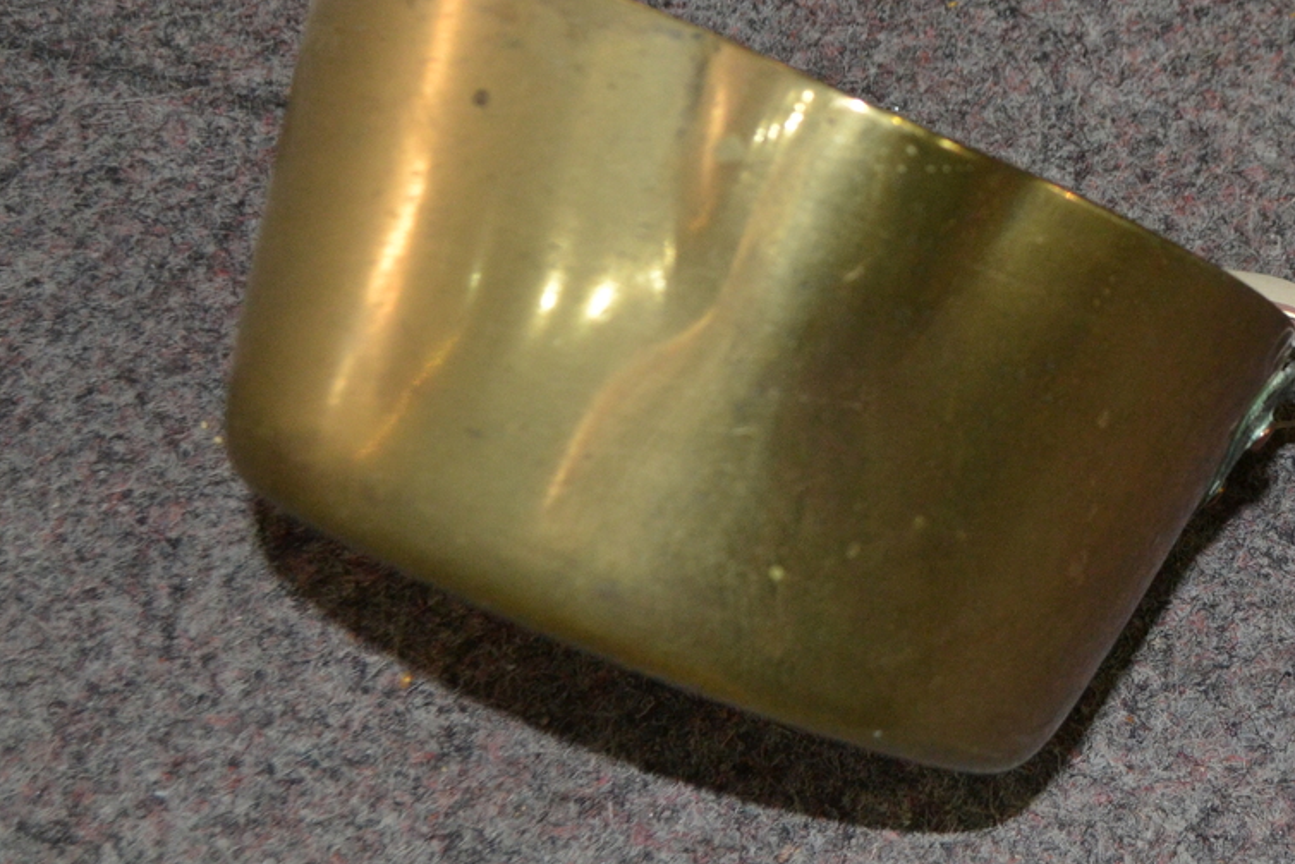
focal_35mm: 70
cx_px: 1214
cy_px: 396
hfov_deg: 27.6
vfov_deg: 19.5
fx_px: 2518
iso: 1100
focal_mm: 22
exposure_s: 1/60
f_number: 4
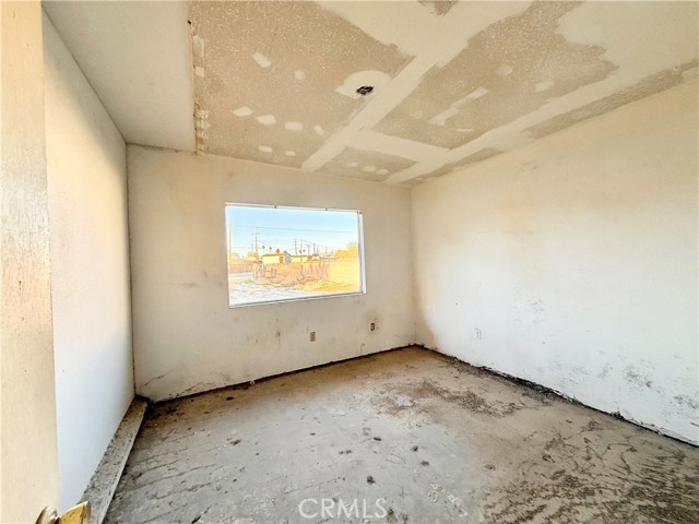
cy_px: 262
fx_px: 283
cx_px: 350
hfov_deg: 102.1
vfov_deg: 85.7
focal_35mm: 14
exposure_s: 1/241
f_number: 2.2
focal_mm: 2.22
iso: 64
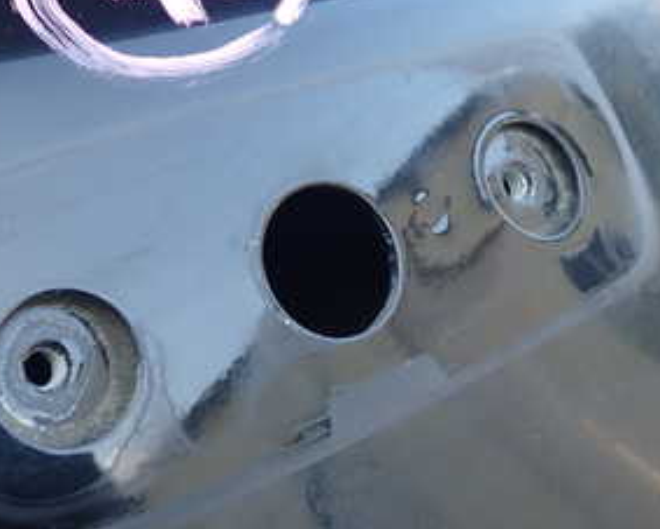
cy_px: 86
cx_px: 252
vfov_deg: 24.1
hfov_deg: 30.3
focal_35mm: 62
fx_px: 1212
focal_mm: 5.4
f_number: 2.3
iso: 100
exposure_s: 1/100
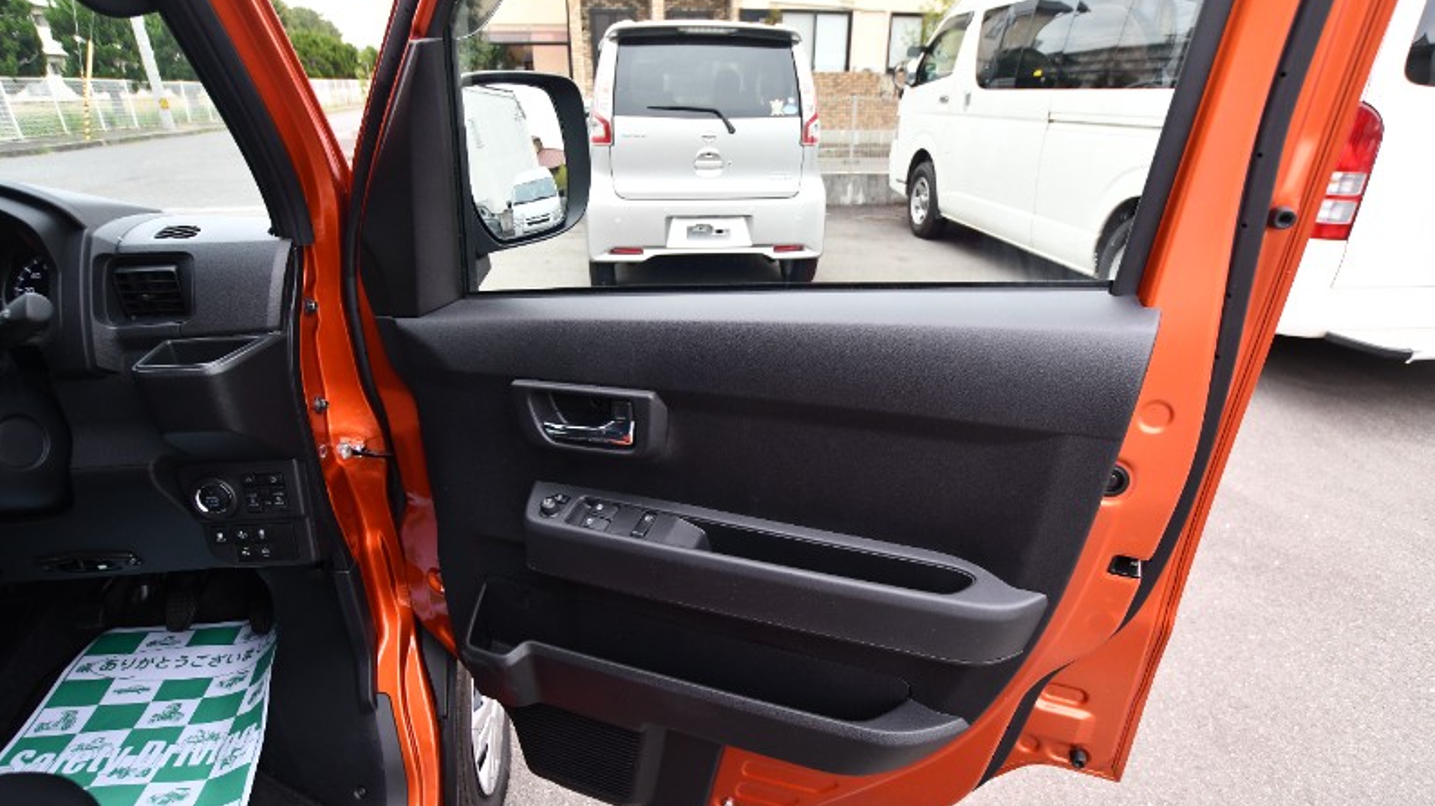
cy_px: 431
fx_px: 723
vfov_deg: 58.2
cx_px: 719
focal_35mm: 19
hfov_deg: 89.6
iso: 800
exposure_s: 1/160
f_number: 4.8
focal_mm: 12
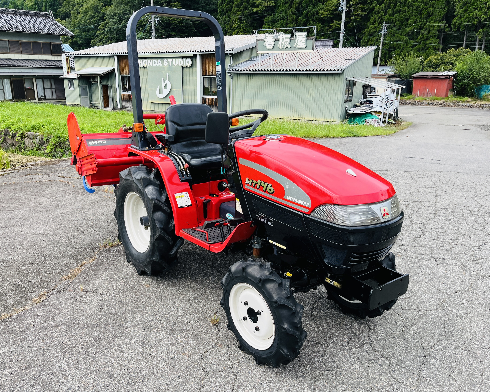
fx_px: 406
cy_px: 197
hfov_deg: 62.1
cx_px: 220
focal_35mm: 28
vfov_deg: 51.5
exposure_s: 1/1721
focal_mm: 5.1
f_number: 1.6
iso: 50
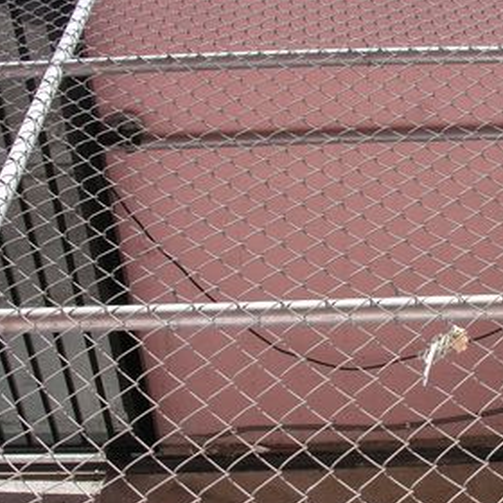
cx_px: 355
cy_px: 278
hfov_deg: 28.8
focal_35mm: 59
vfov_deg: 29.1
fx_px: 970
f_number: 5
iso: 50
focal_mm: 8.9
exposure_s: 1/176
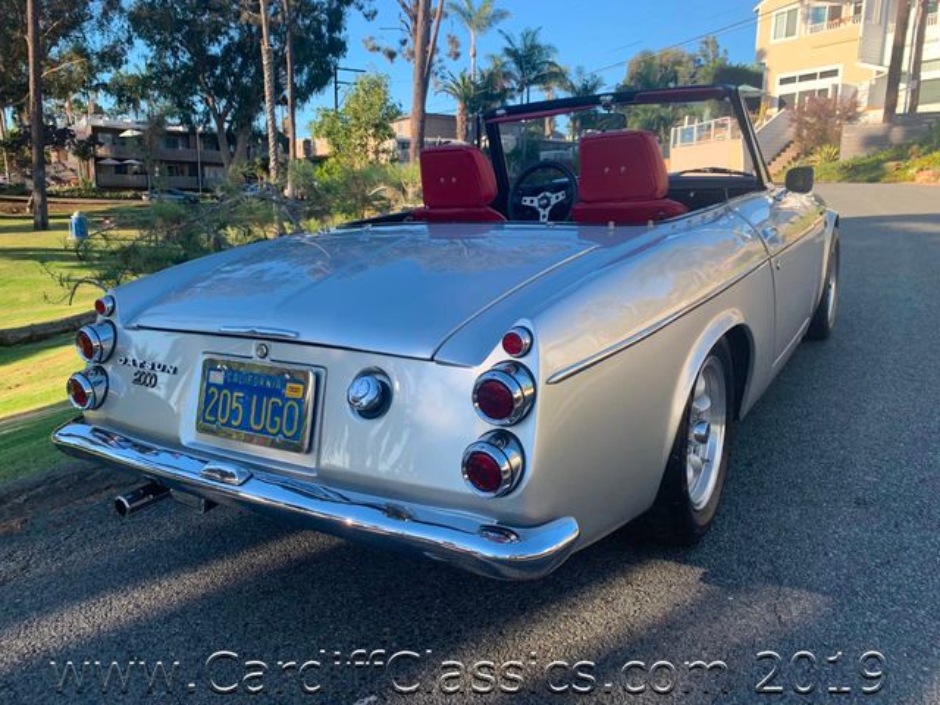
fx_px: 706
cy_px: 352
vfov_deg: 53.1
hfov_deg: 67.3
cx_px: 470
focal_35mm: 26
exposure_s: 1/529
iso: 25
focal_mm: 4.25
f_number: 1.8
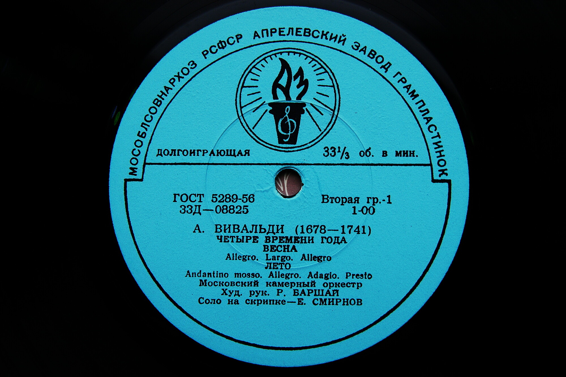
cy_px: 188
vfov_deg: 25.7
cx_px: 283
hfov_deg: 37.9
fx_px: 825
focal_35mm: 52
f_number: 4
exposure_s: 1/60
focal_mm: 35
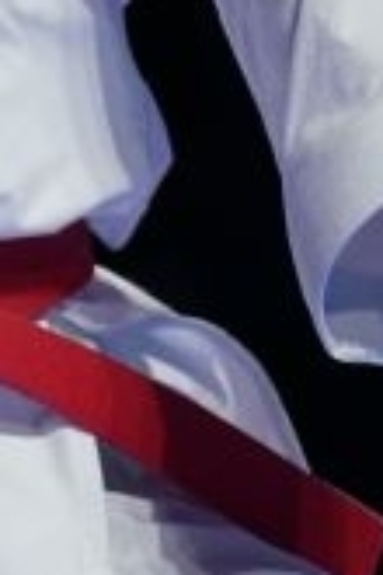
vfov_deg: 1.6
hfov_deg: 1.0
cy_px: 237
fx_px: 21079
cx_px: -28
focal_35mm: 1321
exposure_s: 1/500
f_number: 2.8
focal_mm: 182
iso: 640
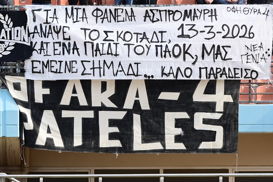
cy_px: 91
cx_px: 136
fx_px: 1517
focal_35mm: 200
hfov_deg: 10.3
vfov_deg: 6.9
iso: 200
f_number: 3.5
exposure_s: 1/800
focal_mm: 200
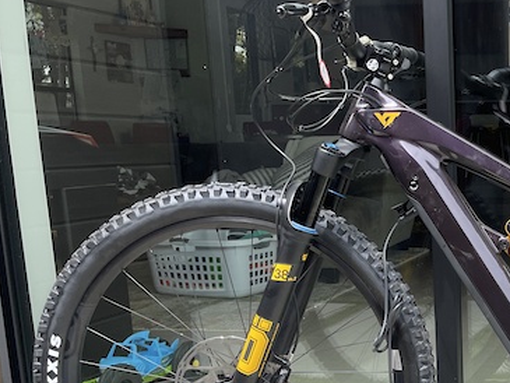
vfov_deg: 25.2
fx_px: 840
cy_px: 312
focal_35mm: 57
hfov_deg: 30.8
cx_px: 535
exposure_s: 1/930
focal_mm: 5.1
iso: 32
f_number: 1.6
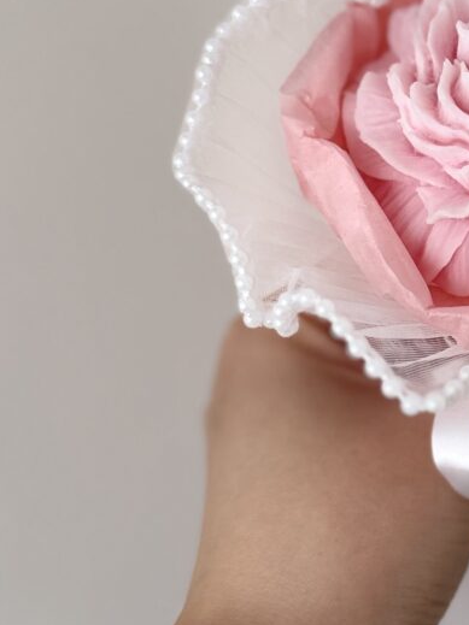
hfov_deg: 18.9
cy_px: 263
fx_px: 1337
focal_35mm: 74
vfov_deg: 26.3
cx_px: 549
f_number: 1.78
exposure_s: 1/121
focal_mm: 6.76
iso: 100
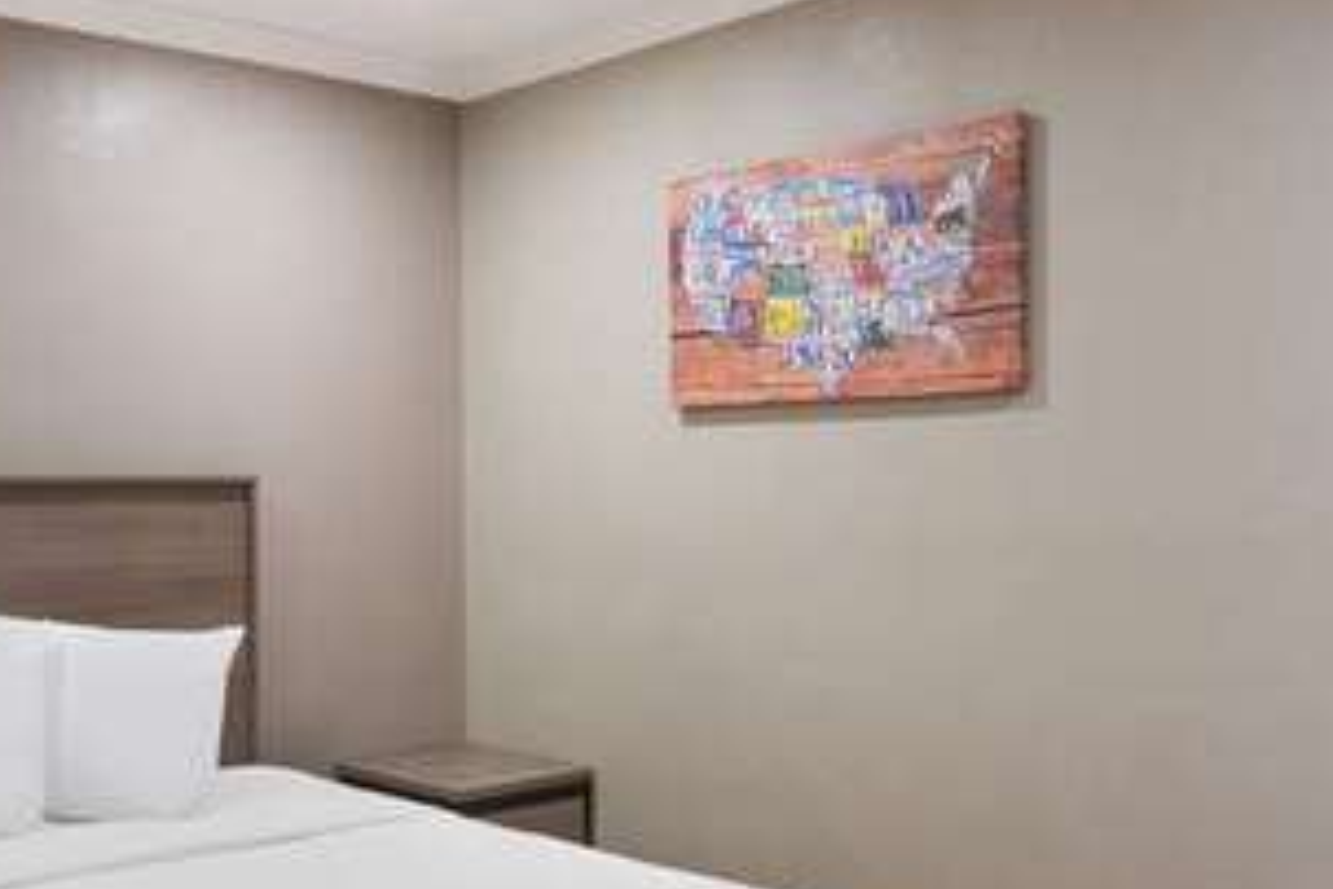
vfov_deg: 34.8
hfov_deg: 45.5
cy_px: 581
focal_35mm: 38
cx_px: 114
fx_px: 1407
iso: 200
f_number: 8
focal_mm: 16
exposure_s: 1.3
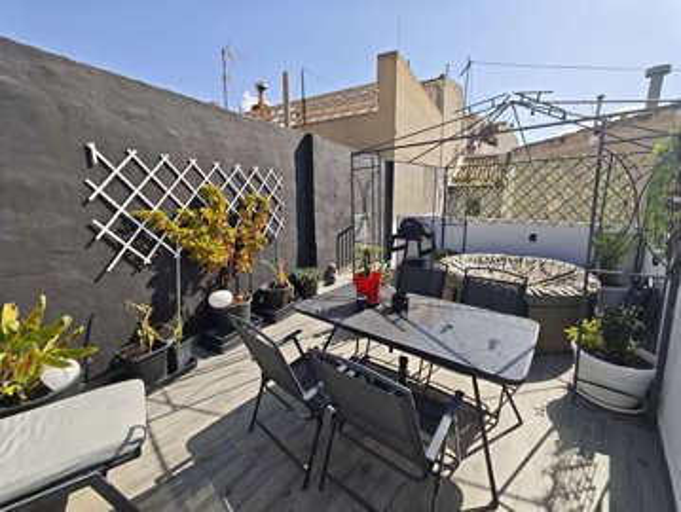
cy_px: 256
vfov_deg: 85.8
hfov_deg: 102.0
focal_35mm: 14
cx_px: 340
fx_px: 276
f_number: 2.2
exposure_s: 1/640
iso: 50
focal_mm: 2.16
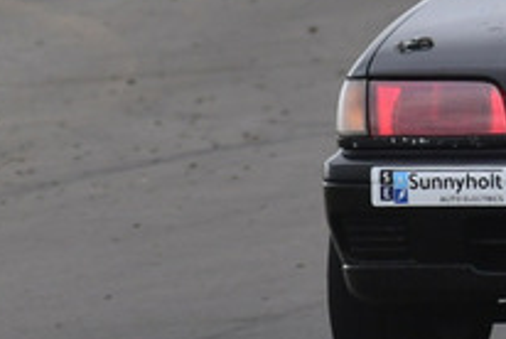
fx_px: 40960
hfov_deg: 0.7
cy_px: -128
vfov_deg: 0.5
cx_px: 752
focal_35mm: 2910
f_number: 10
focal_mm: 500
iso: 500
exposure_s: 1/640
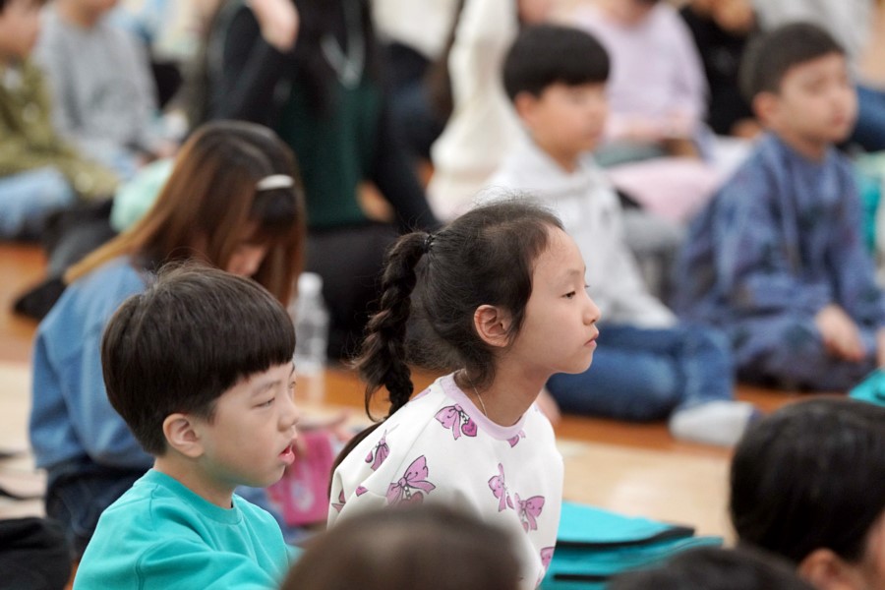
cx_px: 442
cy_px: 295
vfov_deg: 6.9
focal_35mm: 200
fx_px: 4916
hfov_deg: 10.3
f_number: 4
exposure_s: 1/250
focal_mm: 200
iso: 4000
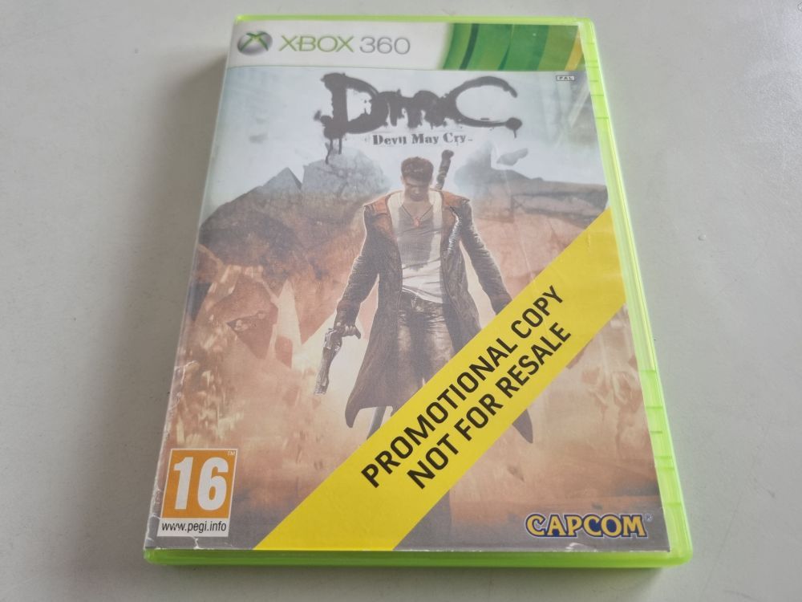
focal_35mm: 26
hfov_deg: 67.3
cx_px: 401
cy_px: 301
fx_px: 602
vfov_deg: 53.1
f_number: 1.8
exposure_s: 1/100
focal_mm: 5.4
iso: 125
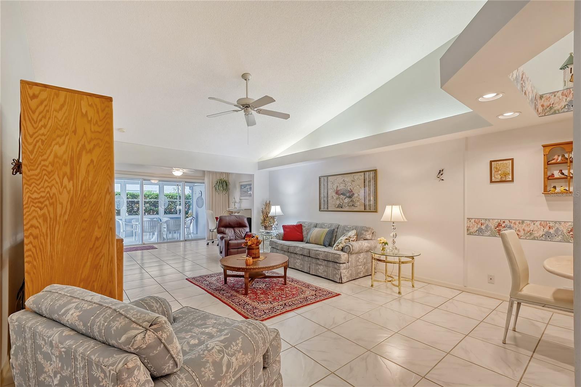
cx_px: 290
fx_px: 242
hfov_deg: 100.4
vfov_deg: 77.3
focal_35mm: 15
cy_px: 194
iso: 800
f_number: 10
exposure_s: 1/25
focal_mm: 10
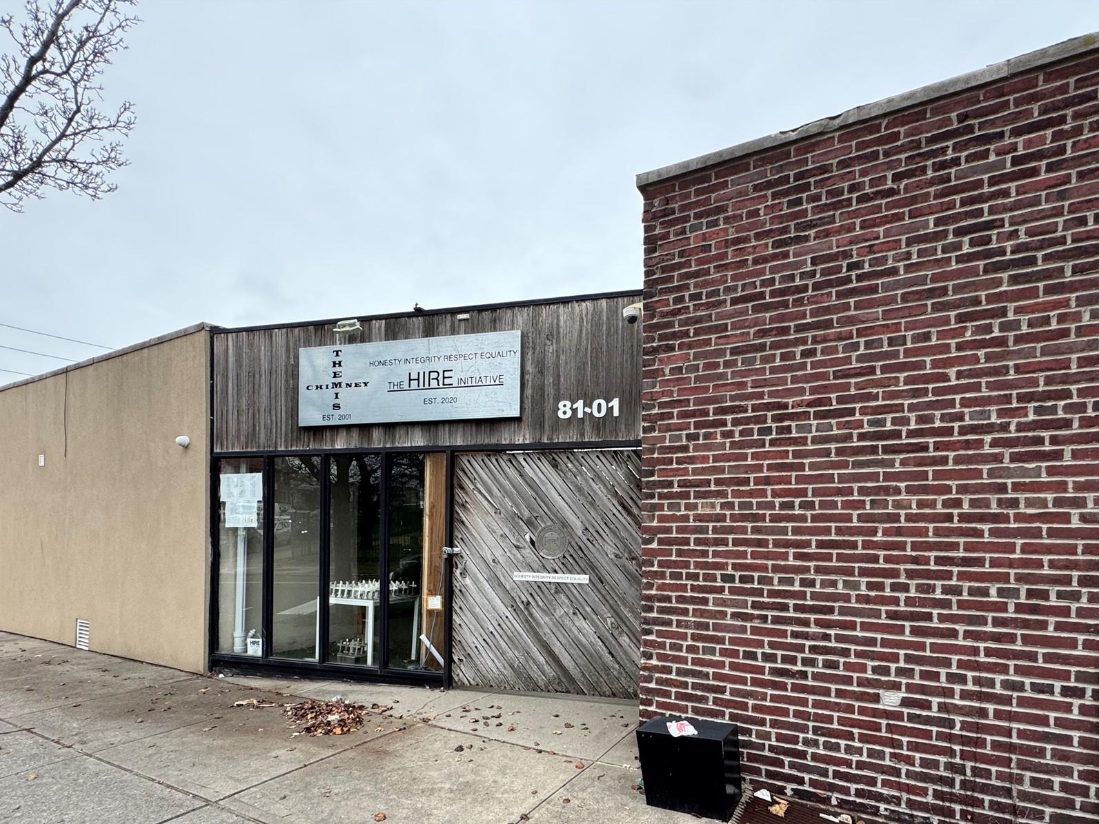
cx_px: 568
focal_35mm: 18
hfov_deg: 87.7
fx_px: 572
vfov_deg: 70.2
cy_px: 527
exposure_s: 1/99
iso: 125
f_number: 2.2
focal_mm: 2.22
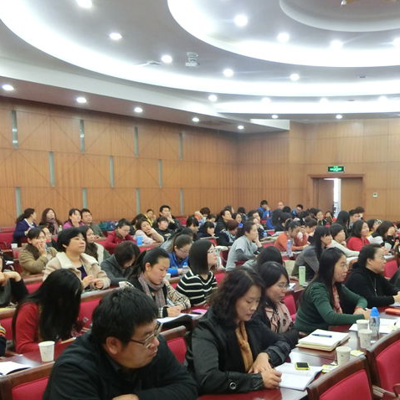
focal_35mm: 37
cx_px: 293
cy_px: 249
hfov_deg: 43.7
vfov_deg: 44.6
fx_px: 484
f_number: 3.5
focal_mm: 4.5
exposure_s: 1/20
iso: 400
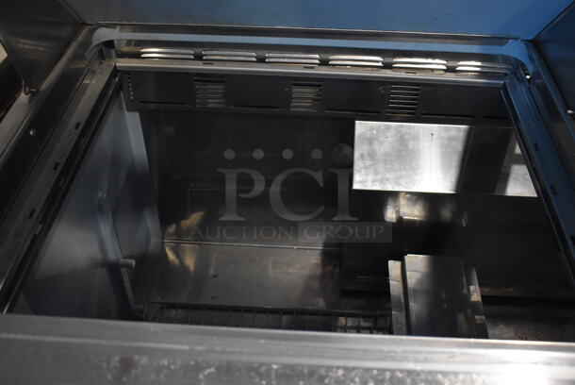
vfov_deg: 37.0
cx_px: 288
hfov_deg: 53.1
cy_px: 192
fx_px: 576
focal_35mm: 36
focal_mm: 24
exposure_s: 1/125
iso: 2500
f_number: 4
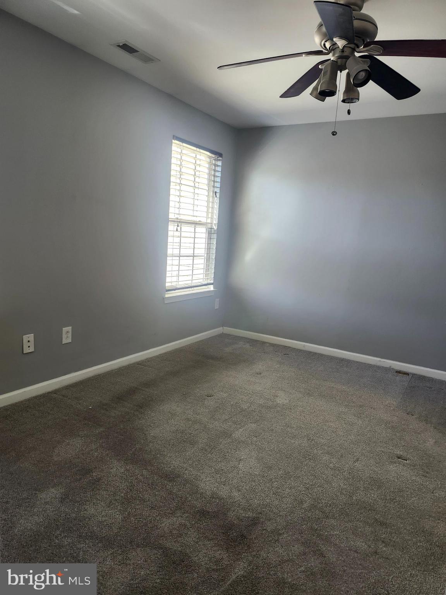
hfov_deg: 58.9
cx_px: 223
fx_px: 395
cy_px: 298
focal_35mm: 23
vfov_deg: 73.9
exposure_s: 1/120
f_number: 1.8
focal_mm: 5.54
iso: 160
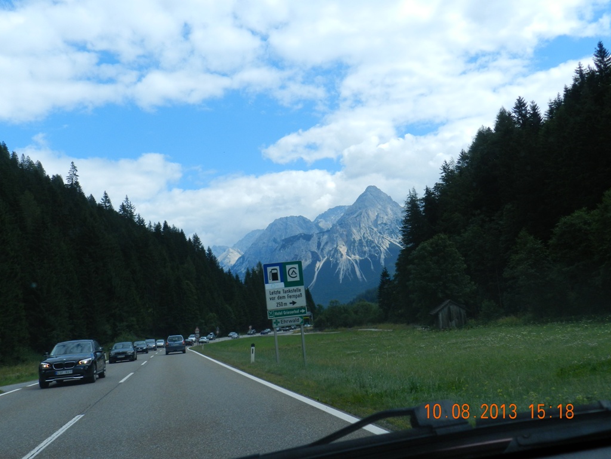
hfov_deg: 56.8
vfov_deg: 44.2
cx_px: 306
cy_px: 230
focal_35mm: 32
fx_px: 565
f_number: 3.7
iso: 160
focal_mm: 5.6
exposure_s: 1/1250
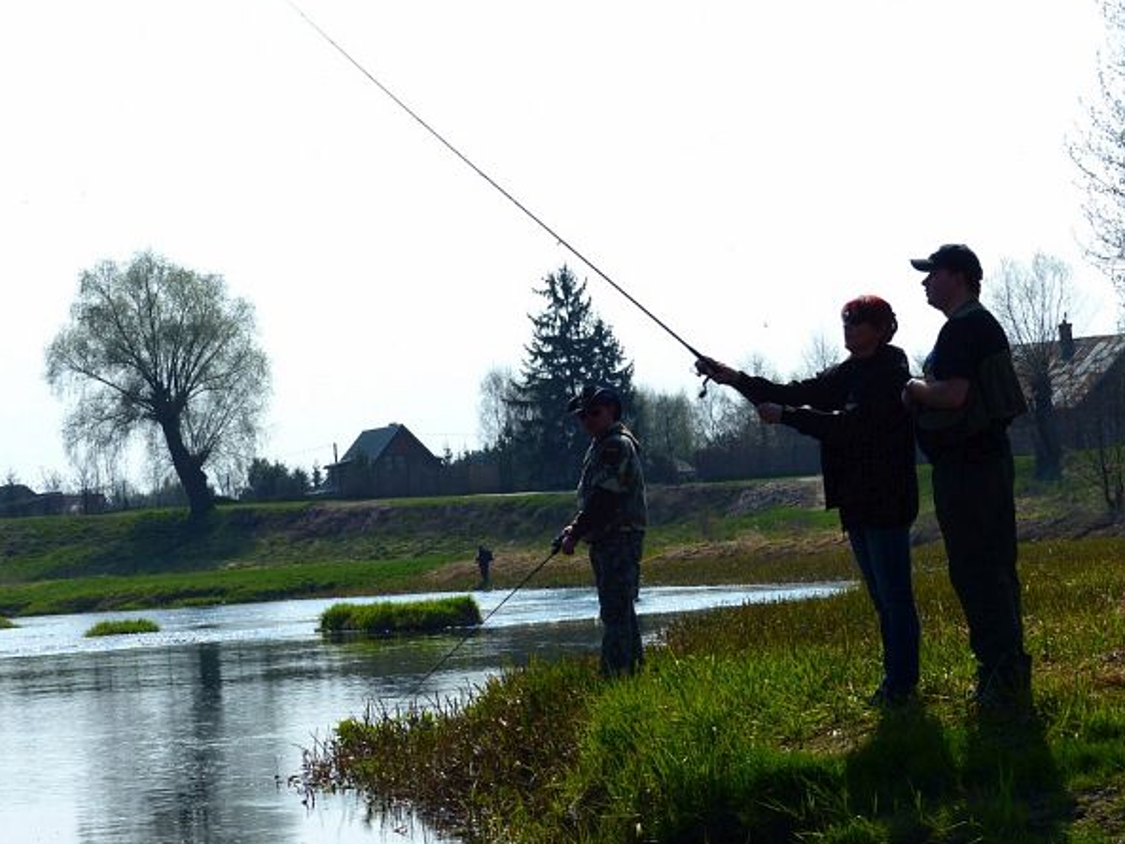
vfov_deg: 10.7
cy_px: 413
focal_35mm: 139
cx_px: 562
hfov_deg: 14.2
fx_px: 4519
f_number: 4
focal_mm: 24.3
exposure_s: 1/1000
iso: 100
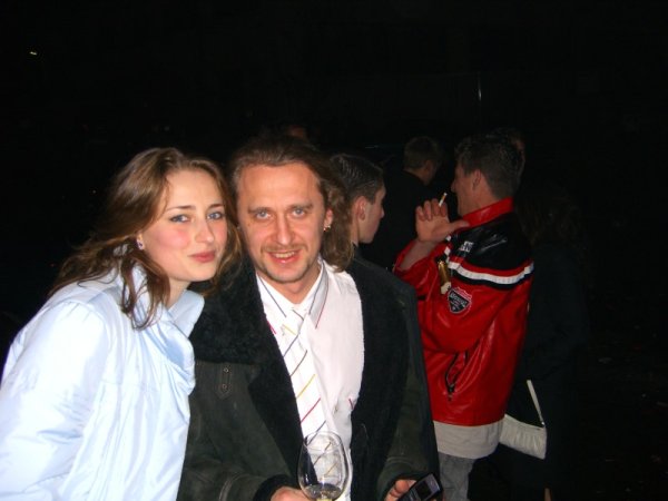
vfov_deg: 37.7
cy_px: 250
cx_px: 334
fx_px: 733
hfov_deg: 49.0
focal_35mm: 38
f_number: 2.8
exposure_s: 1/60
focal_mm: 7.9
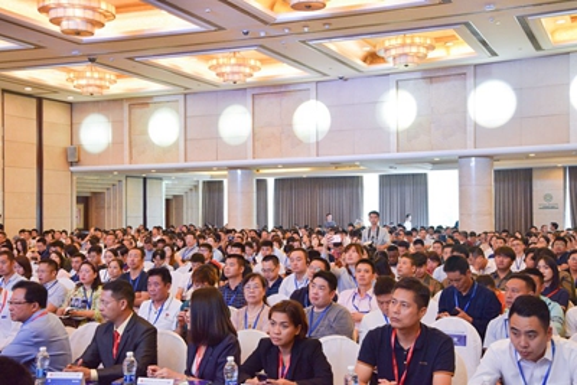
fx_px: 770
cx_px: 288
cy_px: 192
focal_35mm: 48
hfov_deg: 41.1
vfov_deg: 28.1
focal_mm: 32
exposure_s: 1/125
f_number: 5.6
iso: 1000
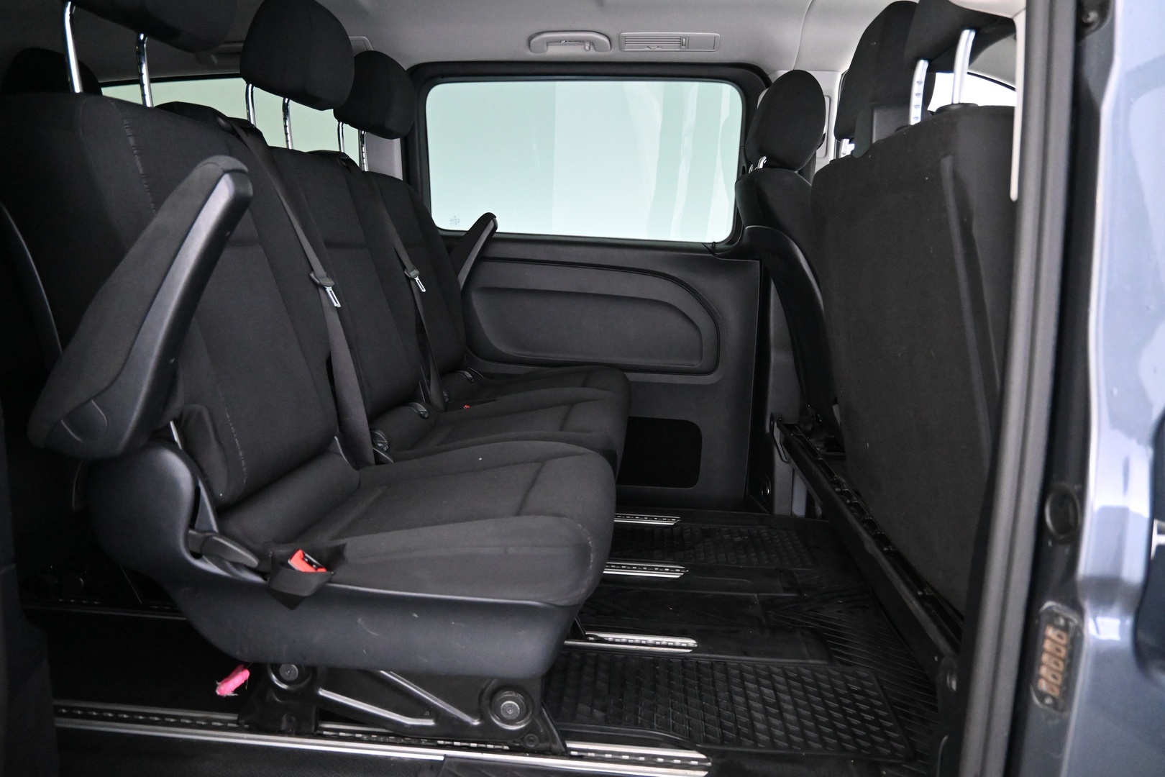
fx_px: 777
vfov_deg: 53.1
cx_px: 582
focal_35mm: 24
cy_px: 388
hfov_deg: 73.7
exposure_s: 1/25
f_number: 3.5
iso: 5600
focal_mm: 16
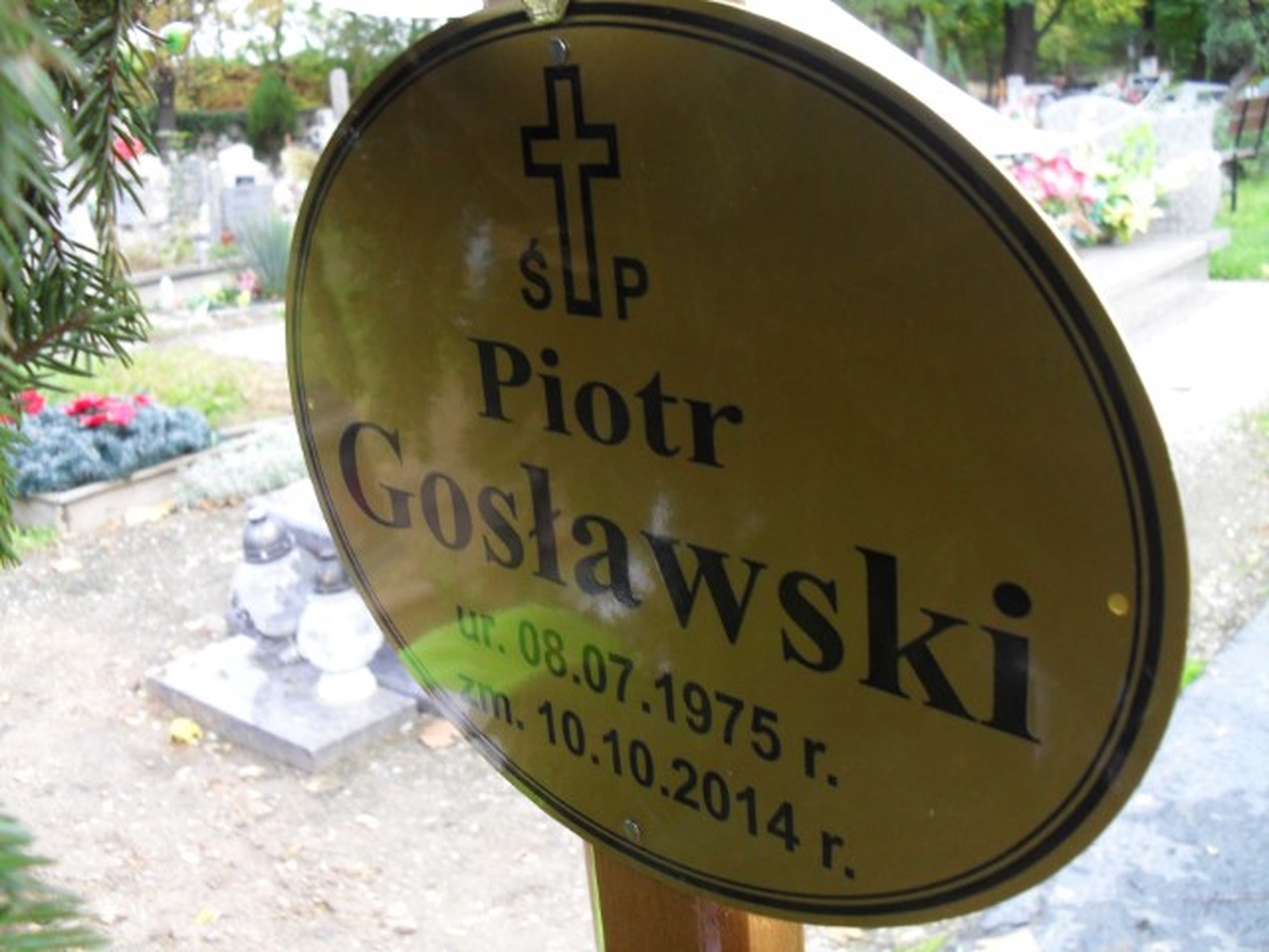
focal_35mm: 35
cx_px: 634
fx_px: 1283
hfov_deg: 52.6
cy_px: 476
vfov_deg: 40.7
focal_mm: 6.3
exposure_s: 1/45
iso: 100
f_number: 3.2
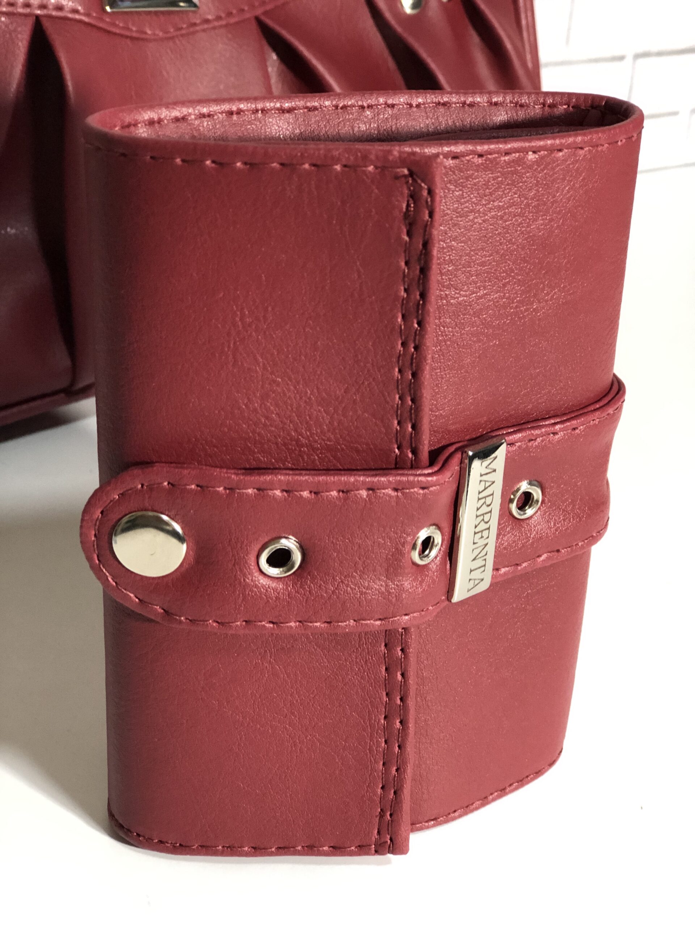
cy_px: 463
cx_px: 348
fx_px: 1526
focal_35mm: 57
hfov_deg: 25.7
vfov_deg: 33.8
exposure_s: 1/30
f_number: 2.8
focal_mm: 6.6
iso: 320
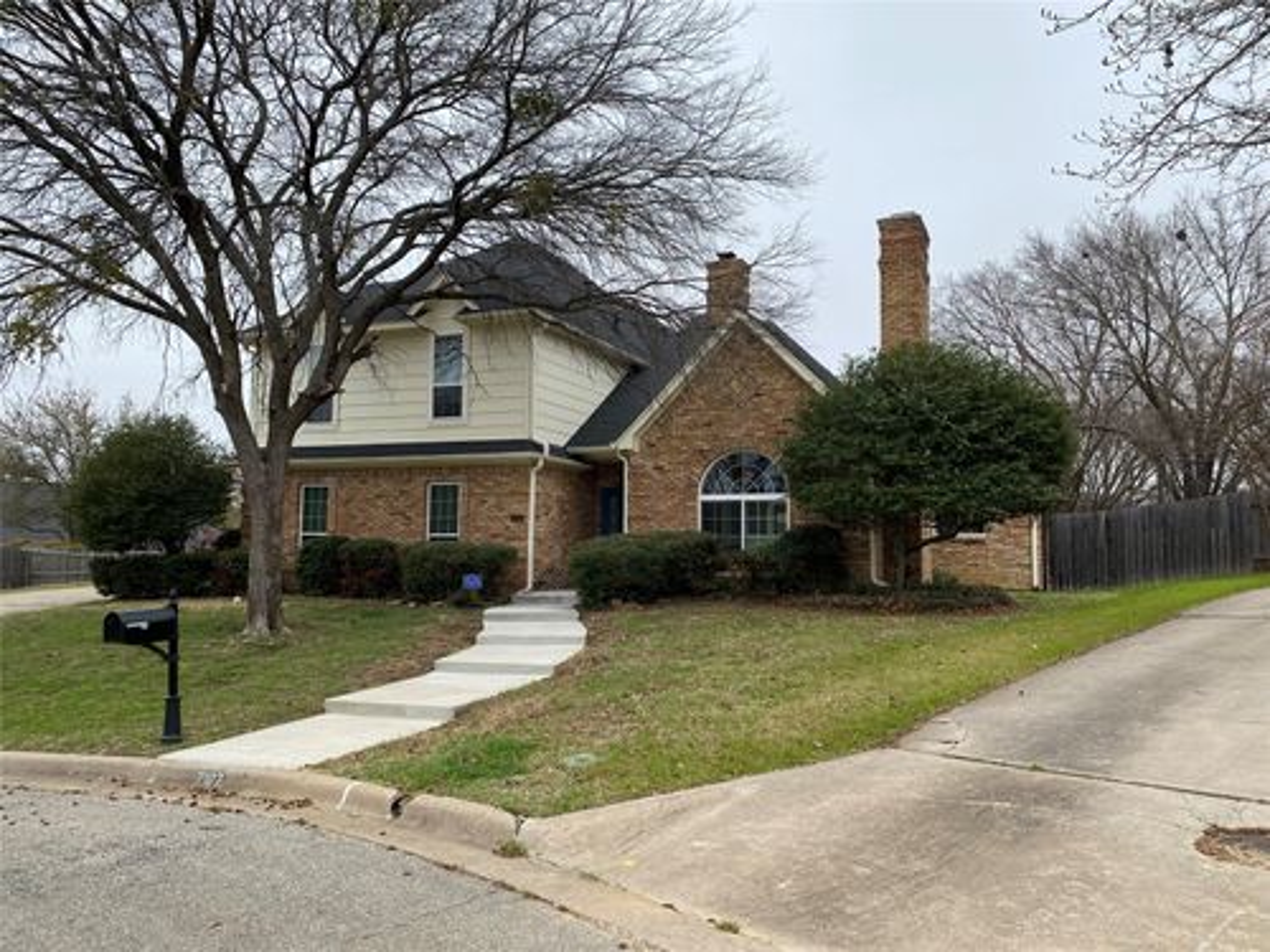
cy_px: 476
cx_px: 635
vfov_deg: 53.1
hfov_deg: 67.3
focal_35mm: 26
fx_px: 954
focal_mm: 4.25
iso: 32
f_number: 1.8
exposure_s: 1/747
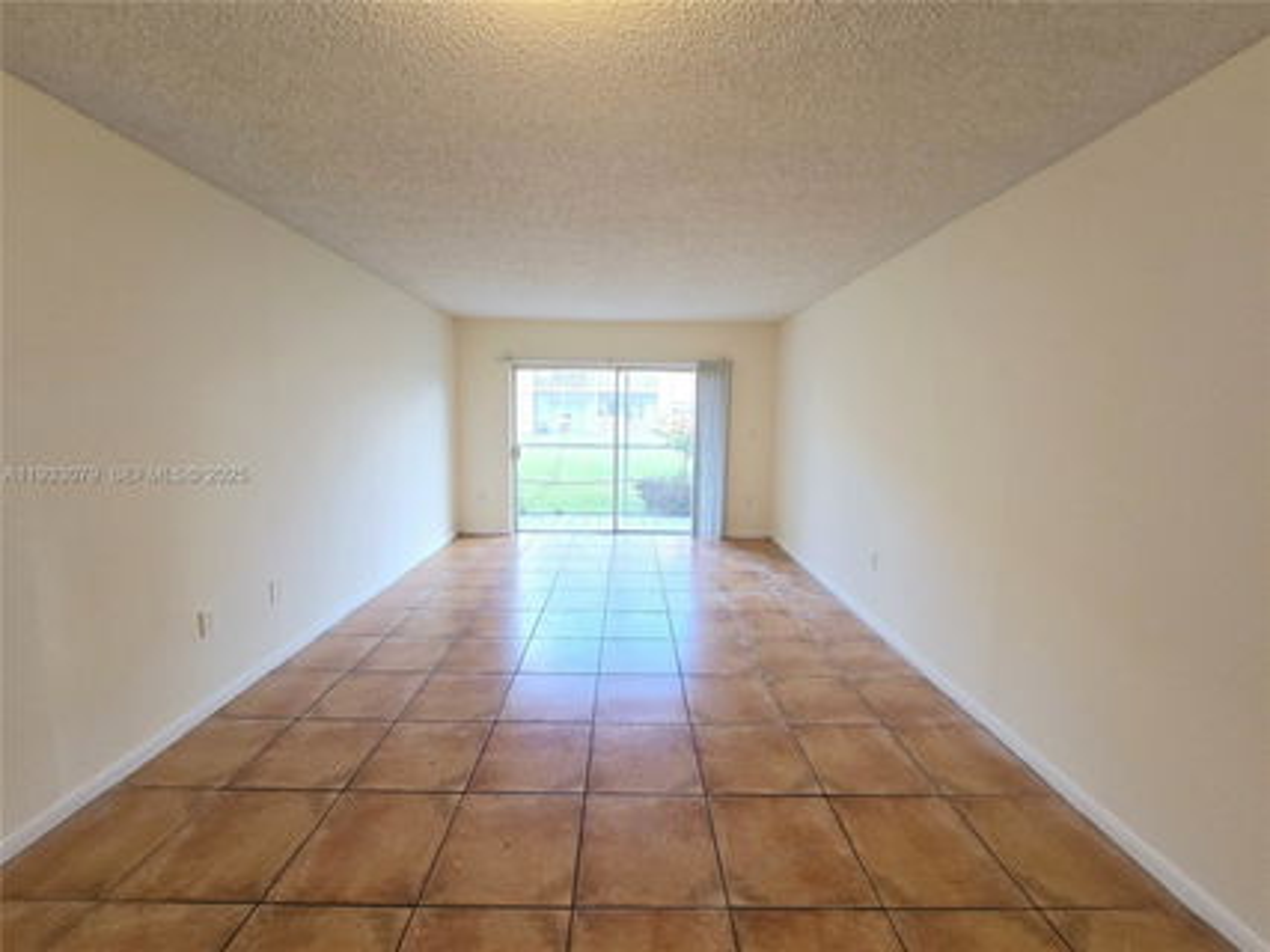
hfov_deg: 106.2
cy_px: 476
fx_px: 477
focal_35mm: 13
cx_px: 635
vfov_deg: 89.9
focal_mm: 2.2
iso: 100
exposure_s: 1/60
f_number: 2.2
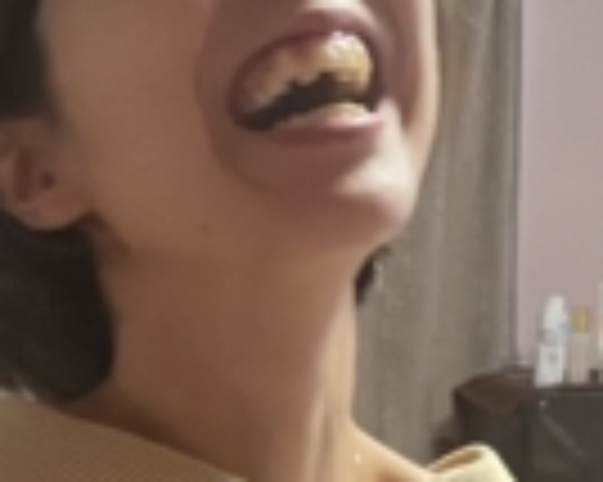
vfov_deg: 11.3
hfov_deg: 15.8
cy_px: 1018
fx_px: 2158
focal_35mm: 121
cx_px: 140
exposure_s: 1/50
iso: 250
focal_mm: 4.2
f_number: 1.6
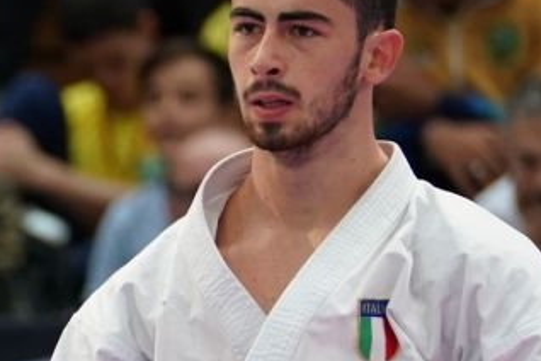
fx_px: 12938
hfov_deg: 2.4
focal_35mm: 861
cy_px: 703
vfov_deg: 1.6
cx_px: -361
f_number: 2.8
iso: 1000
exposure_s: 1/500
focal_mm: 152
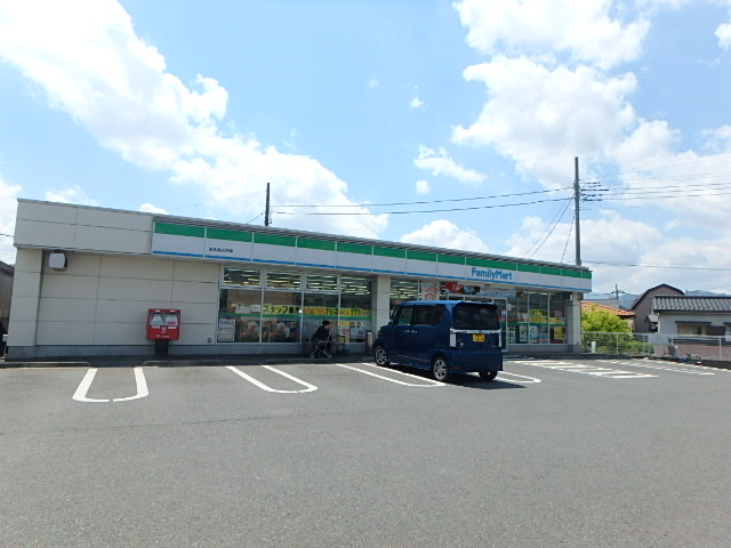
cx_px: 366
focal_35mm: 21
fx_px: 443
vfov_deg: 63.4
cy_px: 274
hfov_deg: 79.0
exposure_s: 1/500
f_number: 6
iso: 125
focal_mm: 3.7
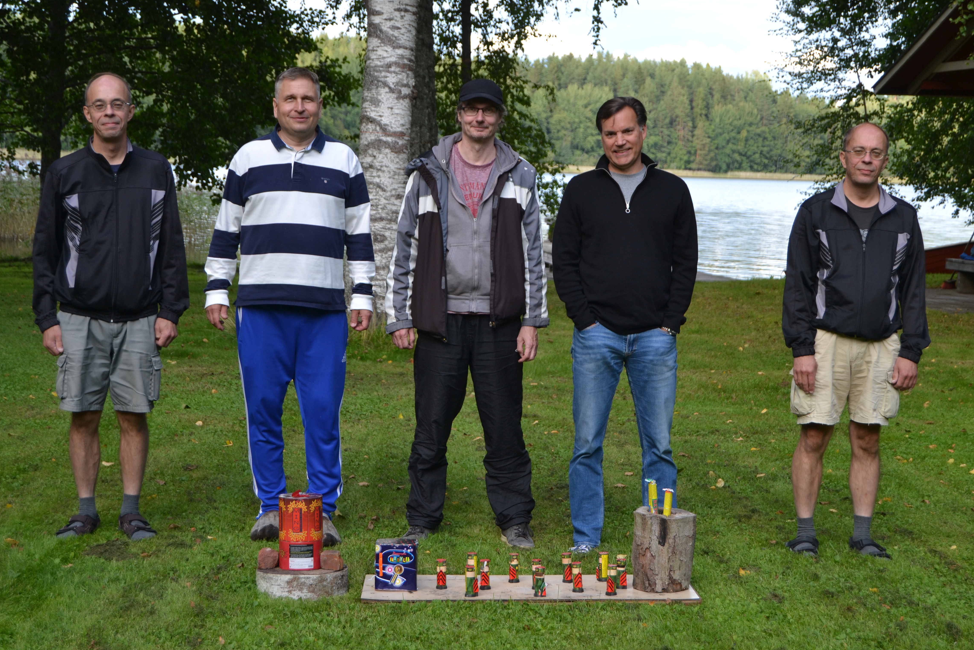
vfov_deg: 19.5
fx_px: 1894
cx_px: 493
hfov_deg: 28.8
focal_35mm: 70
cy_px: 329
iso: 160
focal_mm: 46
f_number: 5.6
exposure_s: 1/125
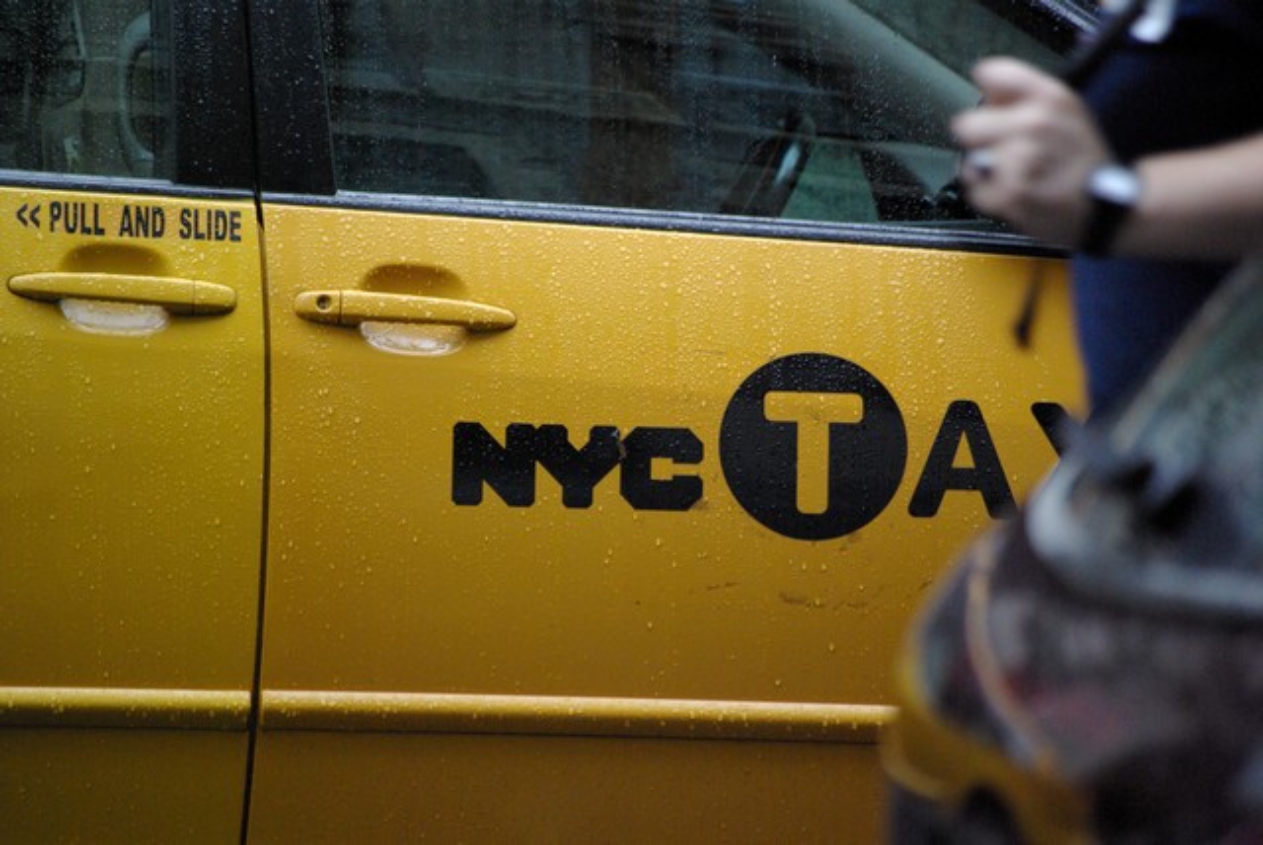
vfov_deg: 4.6
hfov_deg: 6.9
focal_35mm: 300
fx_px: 10534
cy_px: 422
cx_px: 632
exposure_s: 1/125
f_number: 5.6
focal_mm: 200
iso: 1600
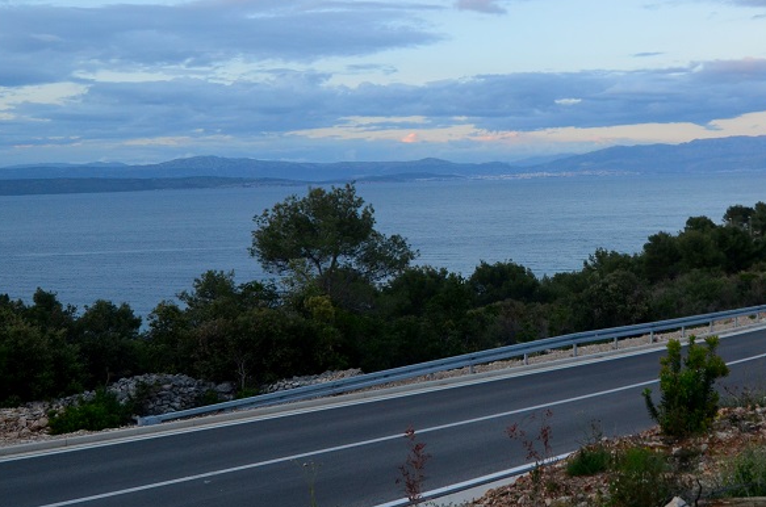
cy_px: 192
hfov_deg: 50.9
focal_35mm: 36
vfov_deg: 36.5
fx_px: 764
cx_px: 579
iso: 400
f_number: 5.6
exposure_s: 1/160
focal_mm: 14
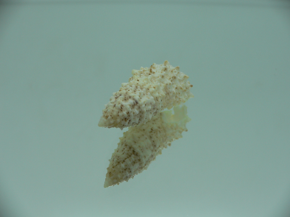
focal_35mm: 35
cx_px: 145
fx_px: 293
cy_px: 108
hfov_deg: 52.6
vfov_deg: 40.7
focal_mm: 4.6
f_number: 2.8
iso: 80
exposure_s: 1/80
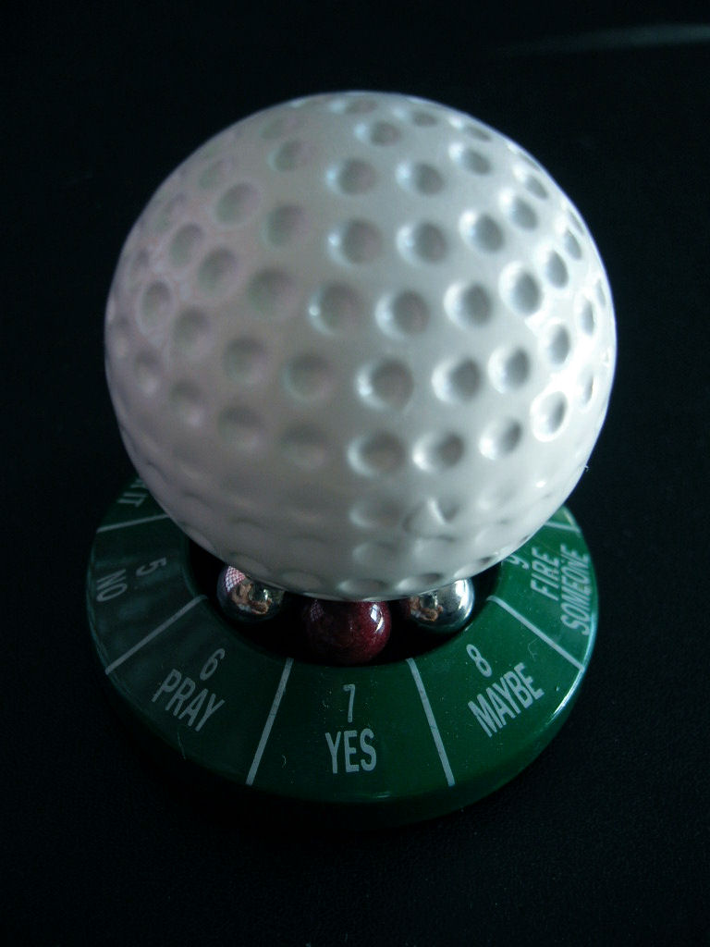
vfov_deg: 52.6
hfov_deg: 40.7
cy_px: 474
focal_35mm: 35
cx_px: 355
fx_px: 957
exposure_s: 1/74
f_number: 2.9
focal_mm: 5.8
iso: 50
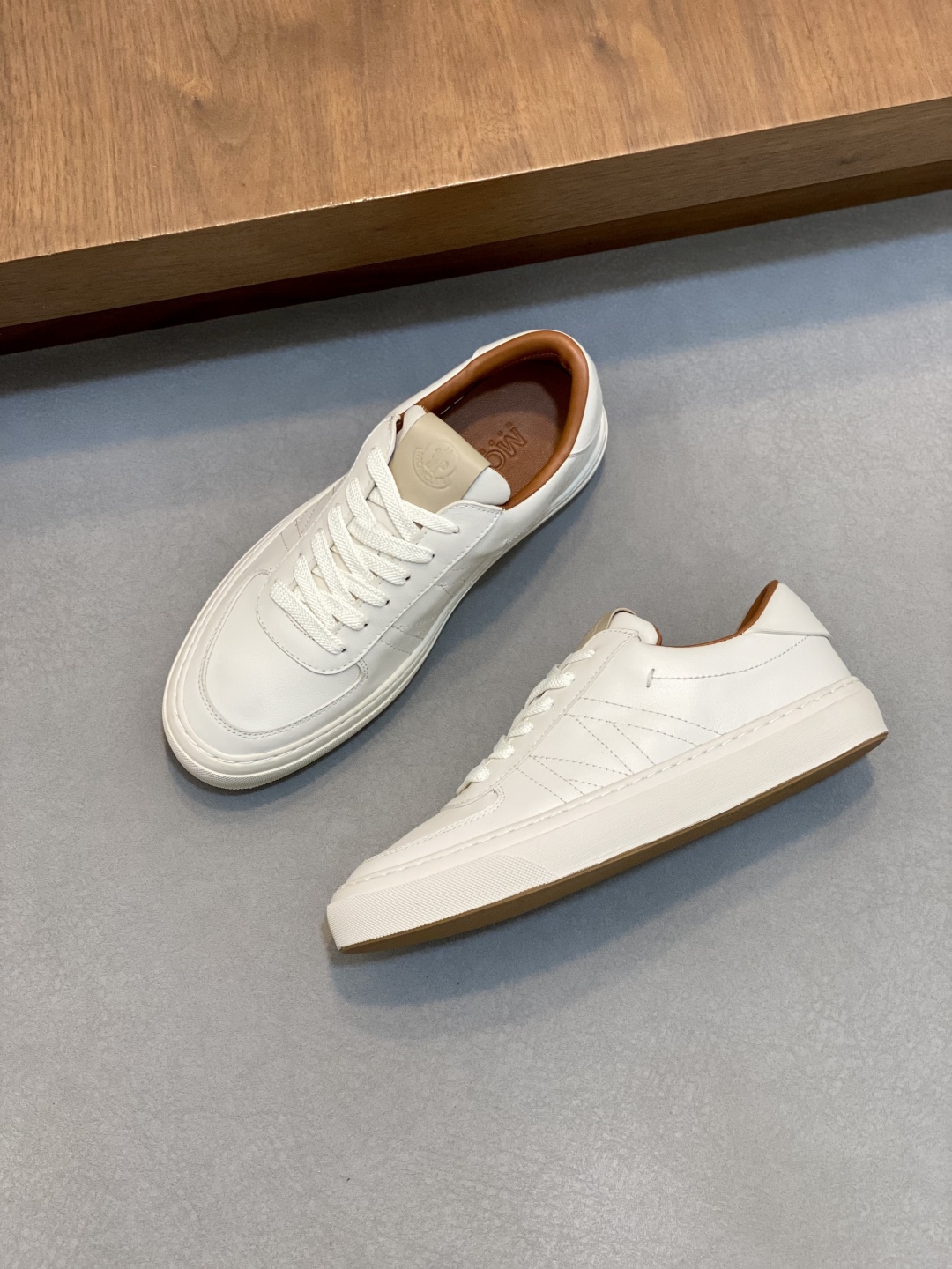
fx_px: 1907
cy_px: 634
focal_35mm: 52
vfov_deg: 36.8
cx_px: 476
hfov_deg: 28.0
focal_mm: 6
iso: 100
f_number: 2
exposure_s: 1/100
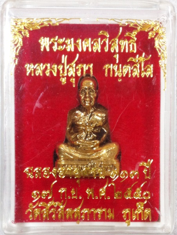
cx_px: 88
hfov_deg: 40.8
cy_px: 118
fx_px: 238
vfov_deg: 52.6
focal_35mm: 35
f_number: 2.8
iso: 100
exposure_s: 1/15
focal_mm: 3.85
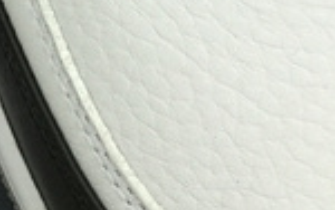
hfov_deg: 6.9
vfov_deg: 4.4
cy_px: -95
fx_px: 2723
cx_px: 594
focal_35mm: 298
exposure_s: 1/100
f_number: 2.8
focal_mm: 6.6
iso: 25
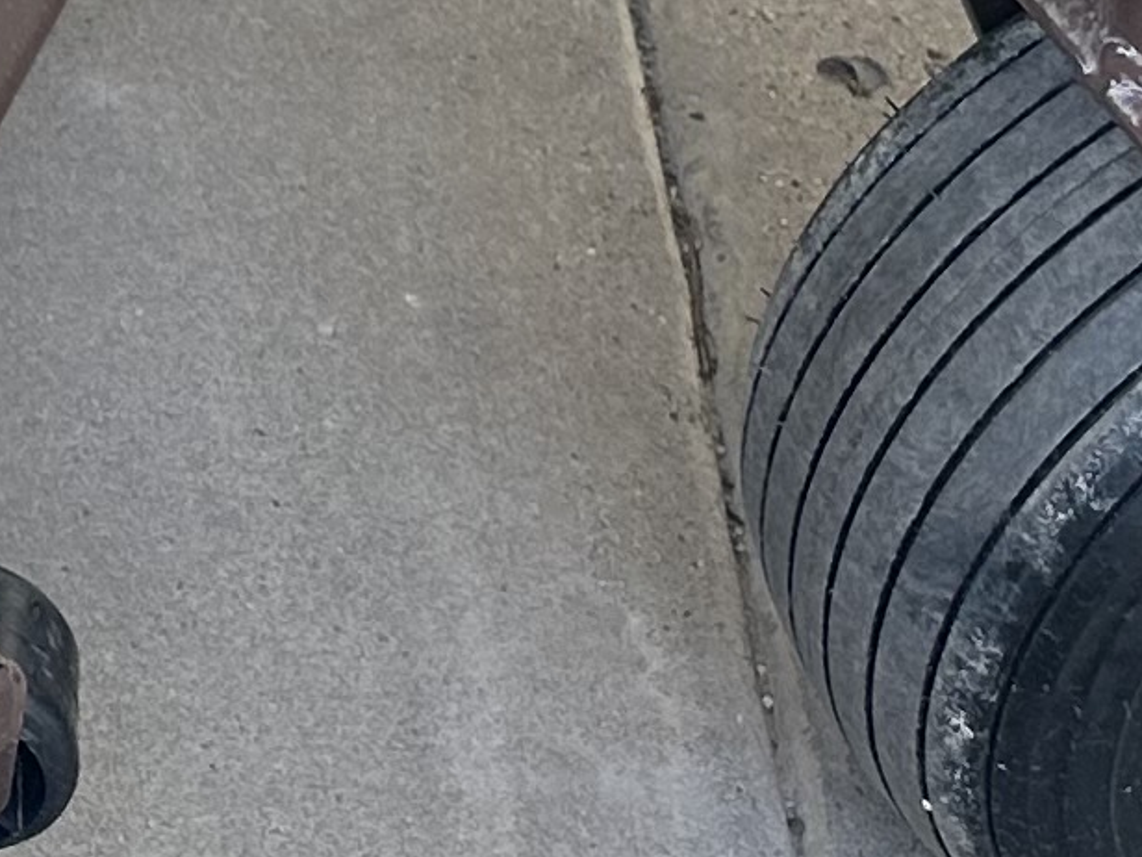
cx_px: -1303
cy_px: -1501
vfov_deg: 8.3
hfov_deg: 11.1
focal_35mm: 157
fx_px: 5180
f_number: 1.78
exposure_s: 1/215
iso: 64
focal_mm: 6.86
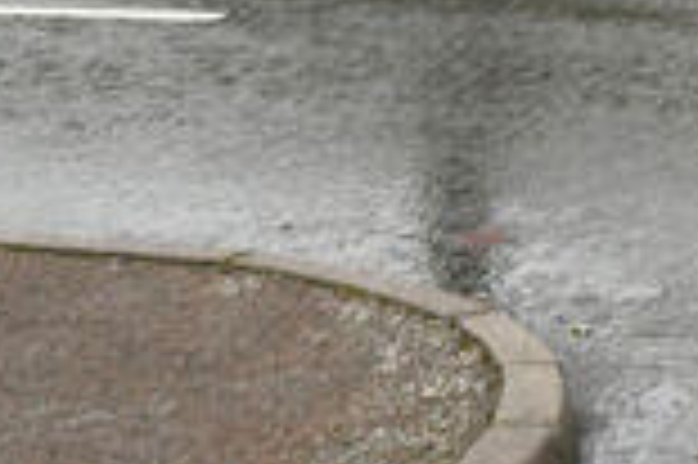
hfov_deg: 12.6
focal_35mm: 155
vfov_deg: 8.2
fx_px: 3002
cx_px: 1052
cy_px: -574
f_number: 4.5
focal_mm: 20
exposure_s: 1/250
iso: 400
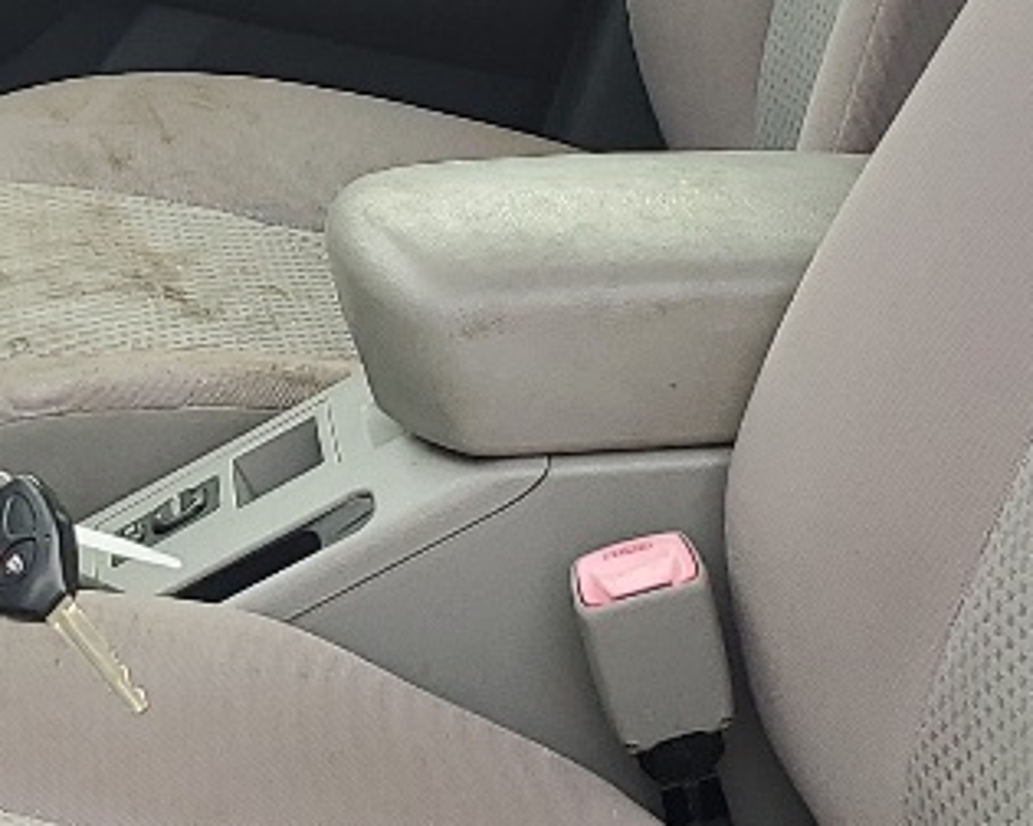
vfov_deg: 12.0
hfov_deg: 14.9
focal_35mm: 129
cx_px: 416
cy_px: 367
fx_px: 3944
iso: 50
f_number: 1.5
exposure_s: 1/500
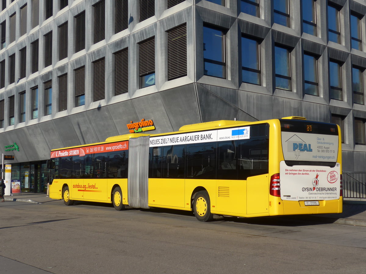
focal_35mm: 52
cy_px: 137
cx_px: 183
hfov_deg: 36.8
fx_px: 550
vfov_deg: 28.0
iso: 80
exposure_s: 1/1300
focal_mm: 10.7
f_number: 3.3
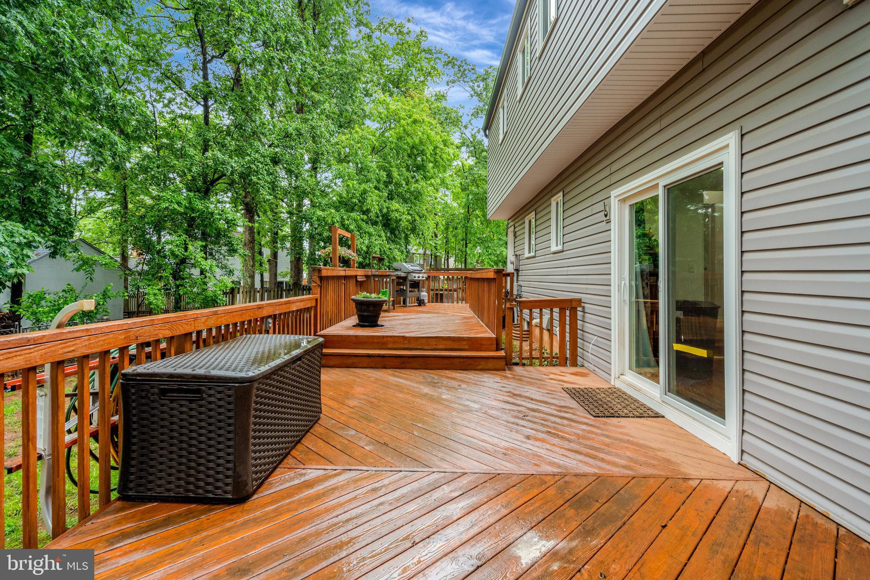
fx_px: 387
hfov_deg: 96.7
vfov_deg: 73.7
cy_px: 290
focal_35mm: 16
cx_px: 435
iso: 1250
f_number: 8
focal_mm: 16
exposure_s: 1/50
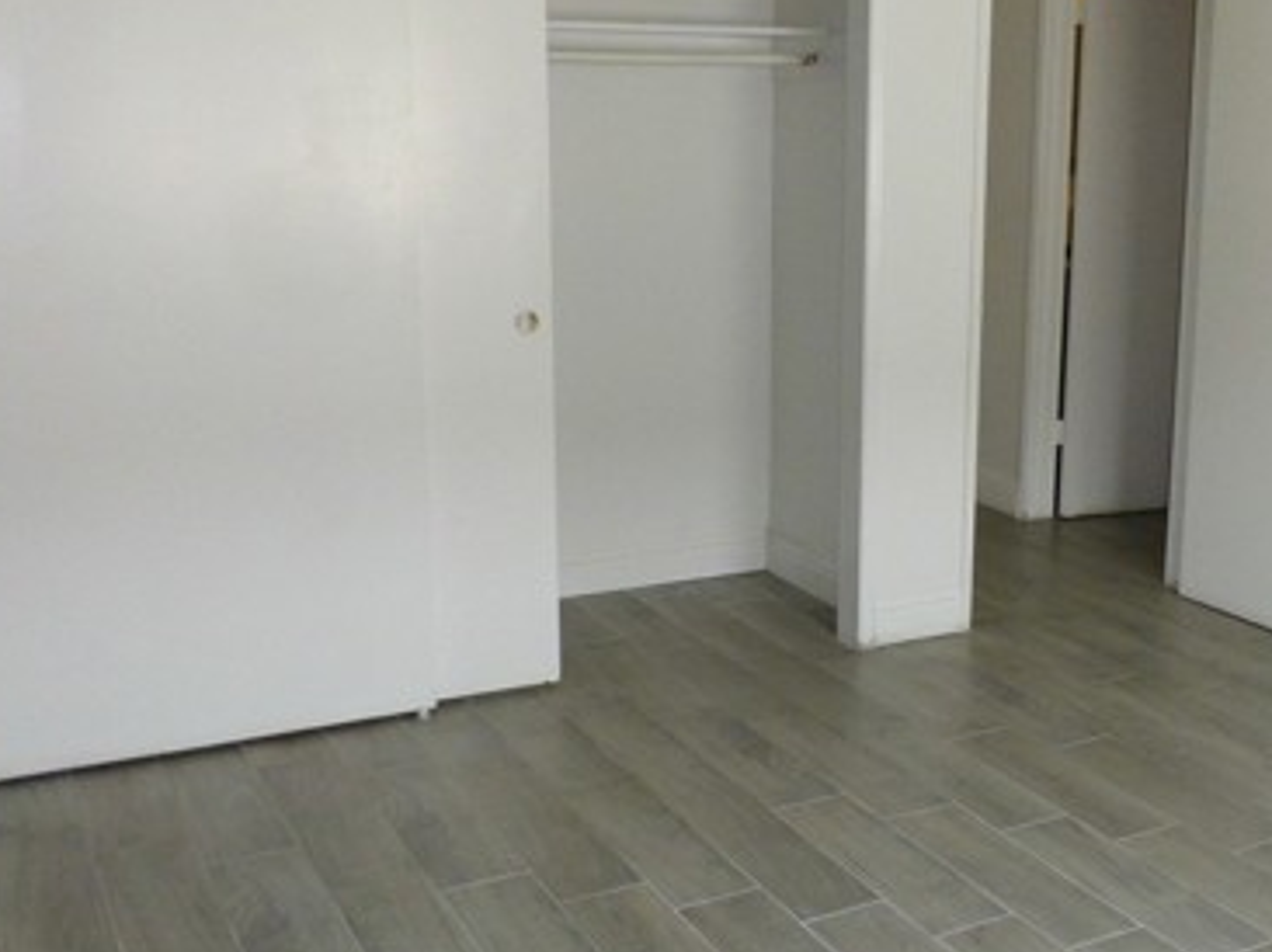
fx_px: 1542
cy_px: 462
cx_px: 841
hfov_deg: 44.2
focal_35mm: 42
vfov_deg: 34.3
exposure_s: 1/60
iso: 400
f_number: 3.3
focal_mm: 4.3
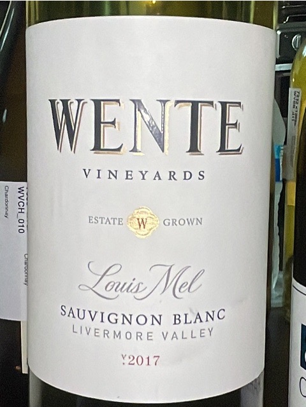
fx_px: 354
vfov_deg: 60.0
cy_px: 204
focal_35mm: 30
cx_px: 153
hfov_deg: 46.8
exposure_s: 1/60
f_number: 2.4
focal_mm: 1.54
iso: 80
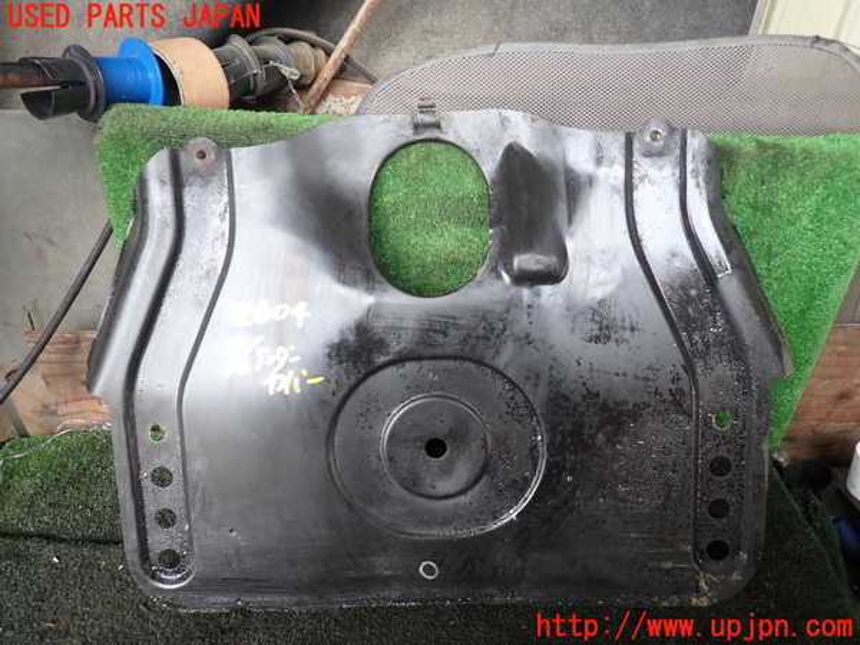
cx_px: 430
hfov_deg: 69.4
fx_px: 621
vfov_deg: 54.9
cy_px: 322
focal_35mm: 25
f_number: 2
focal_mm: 4.5
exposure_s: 1/60
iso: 160
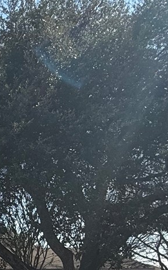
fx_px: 477
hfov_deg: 16.1
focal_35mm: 65
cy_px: 326
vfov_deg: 27.6
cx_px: -155
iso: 50
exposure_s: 1/1795
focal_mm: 2.22
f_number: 2.2
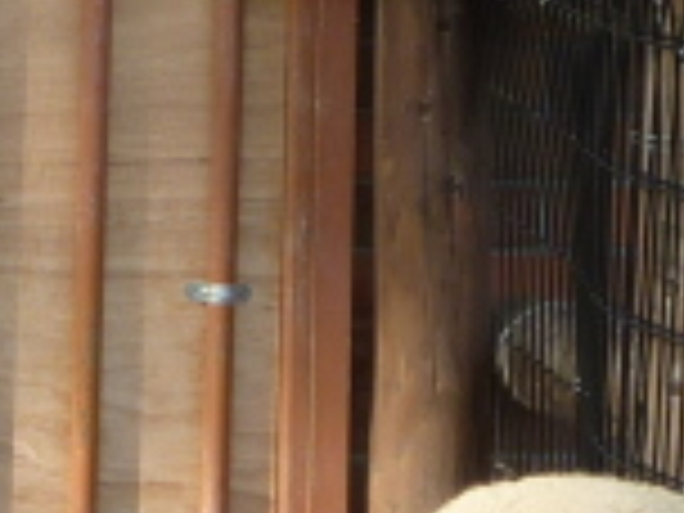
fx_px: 7845
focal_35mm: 397
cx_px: -63
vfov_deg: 3.7
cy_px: 749
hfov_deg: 5.0
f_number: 4.1
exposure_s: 1/125
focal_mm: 11
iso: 80
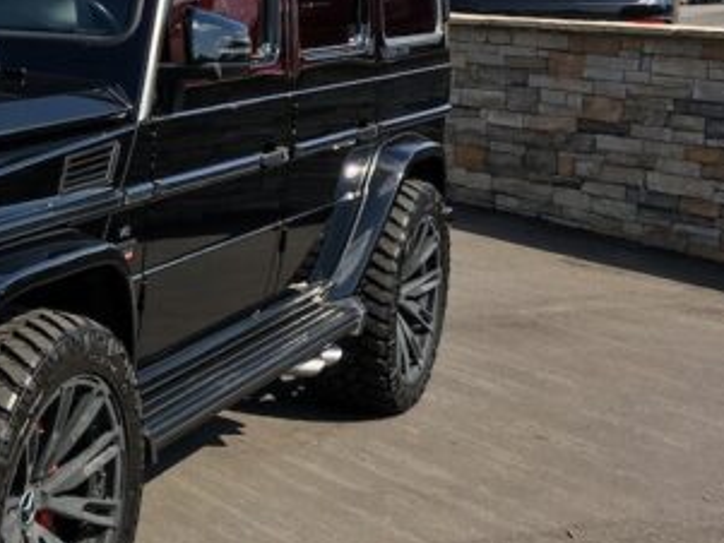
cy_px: 281
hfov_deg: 23.5
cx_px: -106
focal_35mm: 77
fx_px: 1611
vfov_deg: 19.2
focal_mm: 4.15
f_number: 2.2
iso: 25
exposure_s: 1/1116
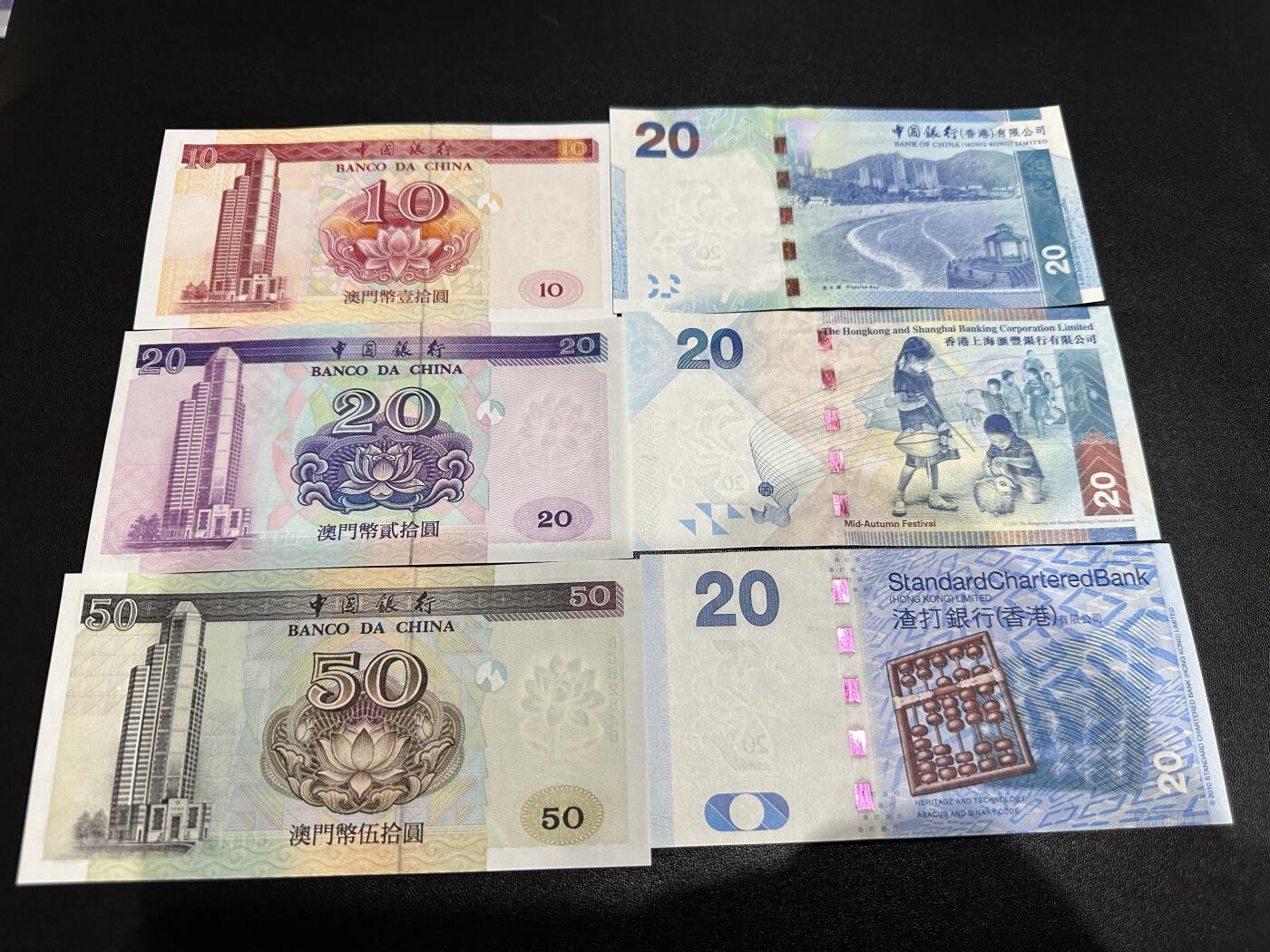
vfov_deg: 56.8
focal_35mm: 24
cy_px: 476
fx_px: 881
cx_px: 635
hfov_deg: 71.6
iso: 160
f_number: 1.78
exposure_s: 1/100
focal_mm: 6.86
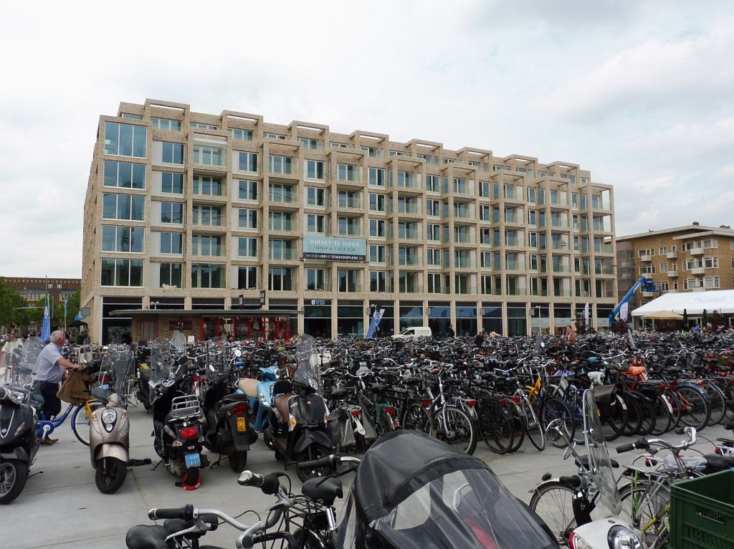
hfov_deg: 65.4
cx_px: 367
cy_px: 274
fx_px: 572
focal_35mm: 27
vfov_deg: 51.3
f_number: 4.5
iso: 100
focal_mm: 4.8
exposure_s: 1/400
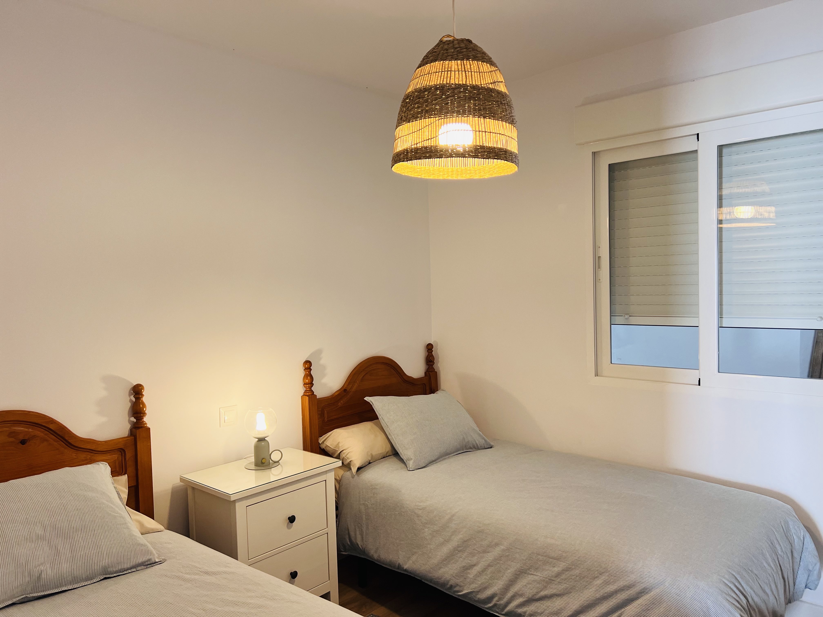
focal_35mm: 26
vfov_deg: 53.1
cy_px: 308
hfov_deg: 67.3
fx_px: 618
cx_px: 412
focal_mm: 5.7
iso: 125
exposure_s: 1/100
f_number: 1.5
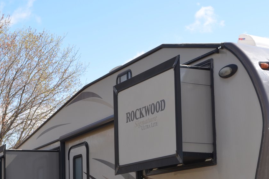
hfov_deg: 27.6
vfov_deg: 18.2
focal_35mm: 73
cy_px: 175
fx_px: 544
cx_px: 177
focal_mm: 24
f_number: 8
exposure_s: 1/200
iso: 100
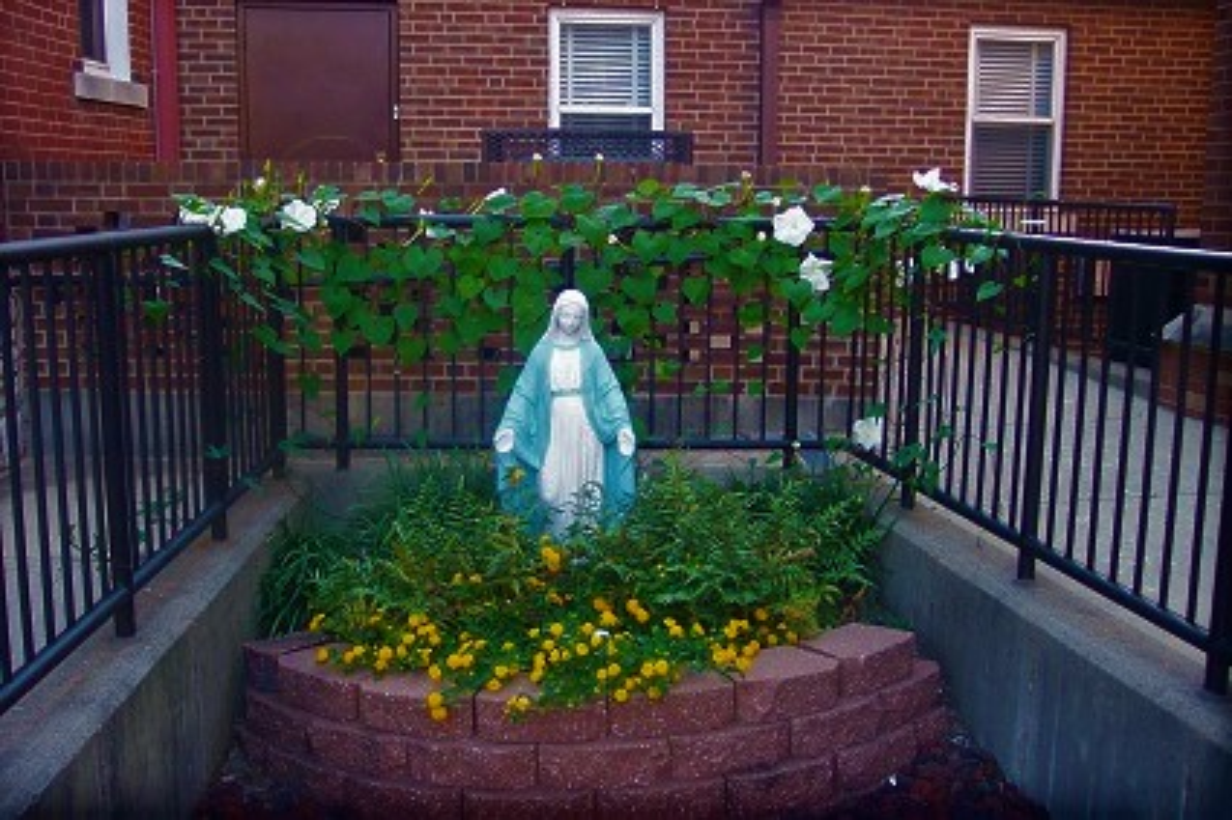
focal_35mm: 38
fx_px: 1300
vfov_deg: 35.0
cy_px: 410
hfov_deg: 50.7
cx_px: 616
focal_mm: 8
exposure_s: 1/60
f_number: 2.8
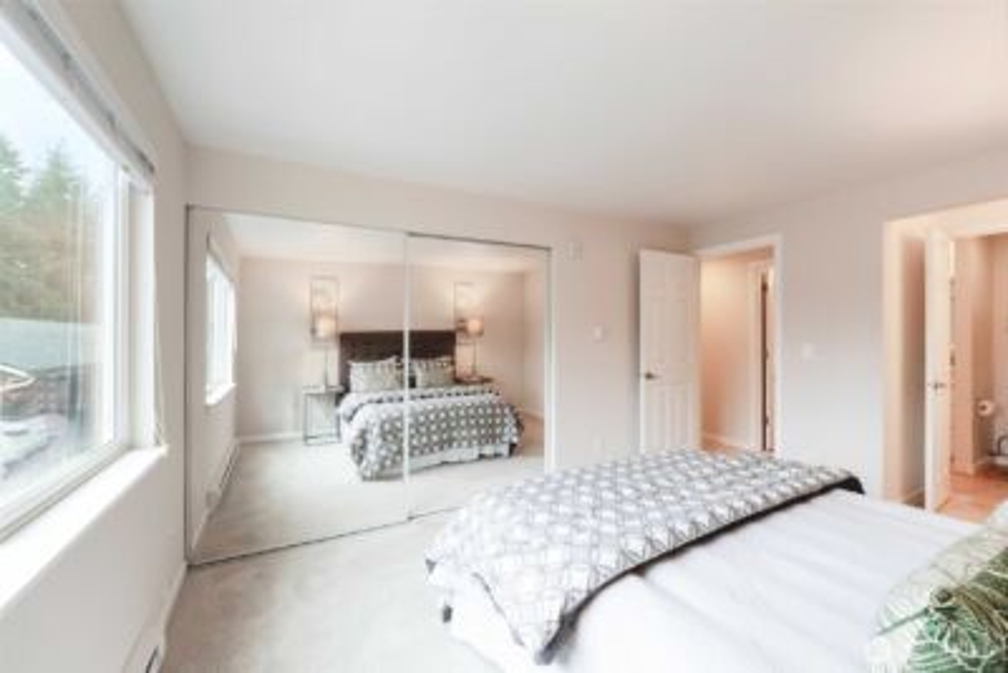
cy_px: 336
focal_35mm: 15
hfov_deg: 100.4
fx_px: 420
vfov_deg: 77.4
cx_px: 504
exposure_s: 1/4
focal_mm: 10
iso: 200
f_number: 9
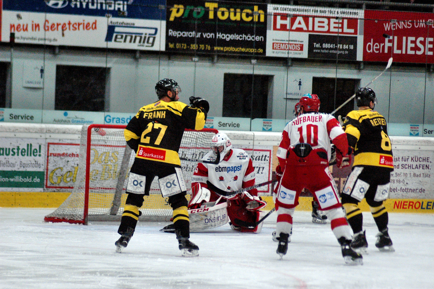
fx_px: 2439
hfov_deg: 10.2
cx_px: 217
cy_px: 144
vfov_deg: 6.8
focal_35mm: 202
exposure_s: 1/400
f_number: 4.5
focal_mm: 135
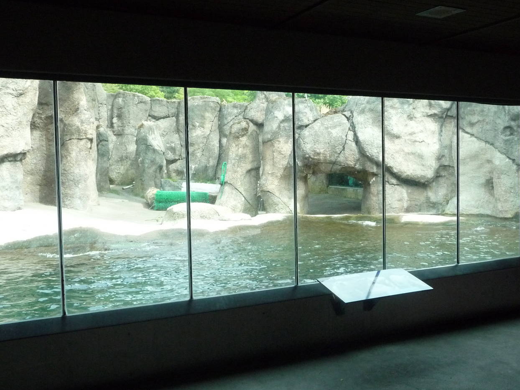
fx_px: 541
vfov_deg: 39.7
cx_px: 261
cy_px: 197
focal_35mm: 36
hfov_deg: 51.4
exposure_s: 1/320
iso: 400
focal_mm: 4.7
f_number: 3.3
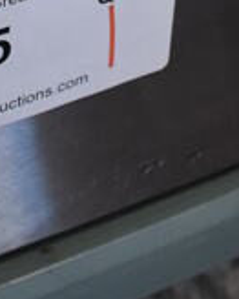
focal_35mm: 141
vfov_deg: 12.2
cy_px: -293
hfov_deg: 10.9
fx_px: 1248
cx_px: 7
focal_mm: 18
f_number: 3.5
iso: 800
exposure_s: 1/125
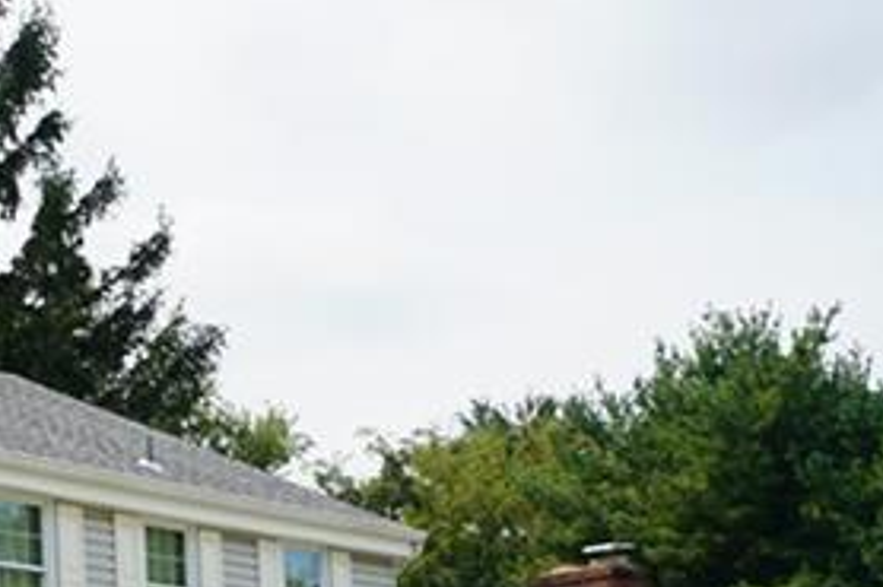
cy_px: 771
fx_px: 2525
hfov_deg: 17.7
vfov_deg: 12.8
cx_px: -461
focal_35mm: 103
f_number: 9
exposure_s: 1/125
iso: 100
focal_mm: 28
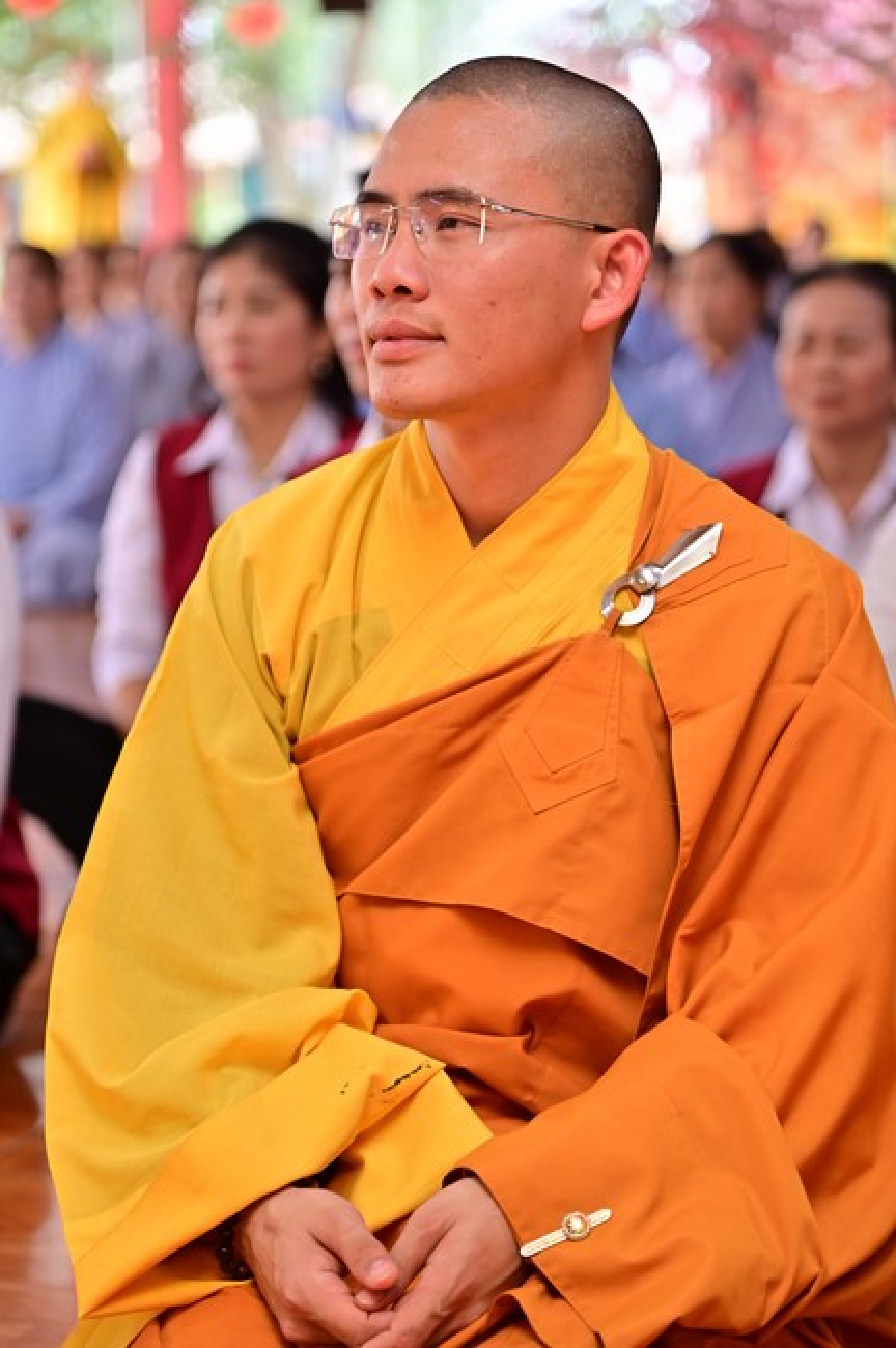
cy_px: 674
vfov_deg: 18.3
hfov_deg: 12.2
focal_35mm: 112
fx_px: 4190
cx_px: 448
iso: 1000
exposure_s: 1/125
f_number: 4
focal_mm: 112
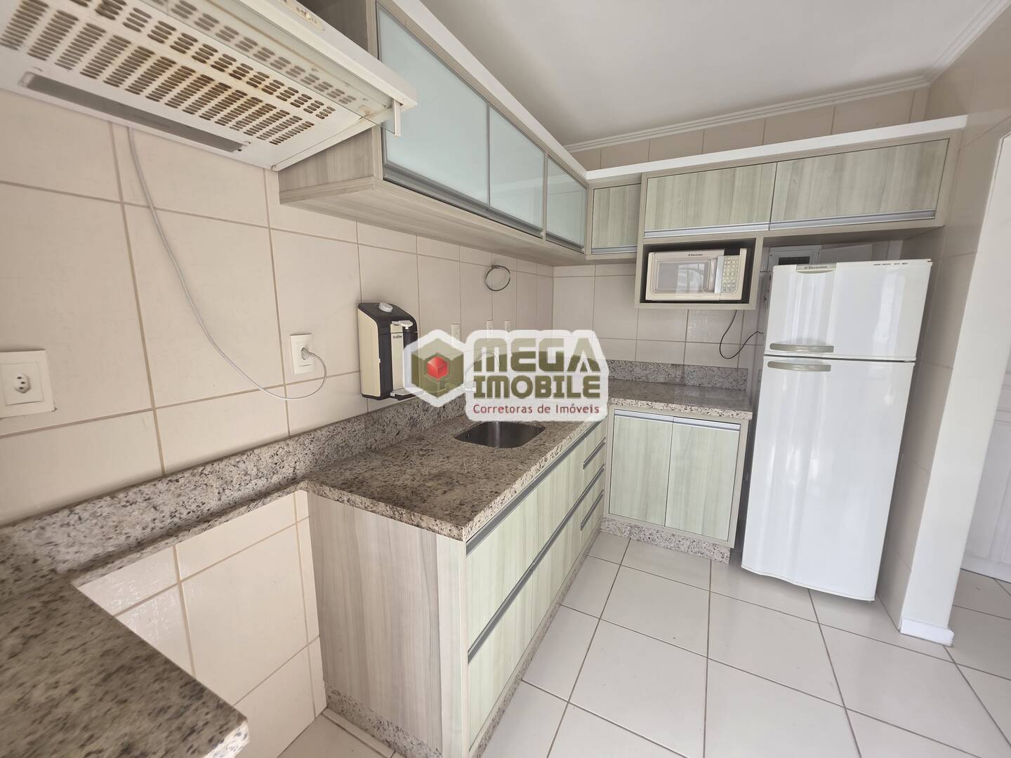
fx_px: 380
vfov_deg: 89.9
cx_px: 506
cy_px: 379
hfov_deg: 106.2
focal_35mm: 13
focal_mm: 2.2
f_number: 1.9
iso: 25
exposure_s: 1/120
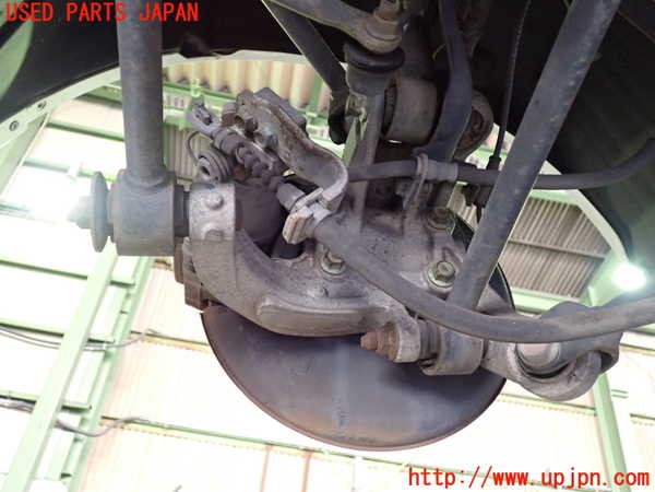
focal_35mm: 30
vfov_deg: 46.8
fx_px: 568
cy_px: 246
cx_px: 328
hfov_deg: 60.0
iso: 800
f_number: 2.3
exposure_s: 1/40
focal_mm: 5.4
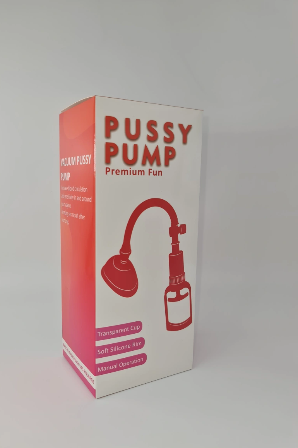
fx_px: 335
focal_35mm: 27
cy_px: 229
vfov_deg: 67.4
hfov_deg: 47.8
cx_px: 128
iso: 50
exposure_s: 1/241
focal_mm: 7
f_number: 1.8
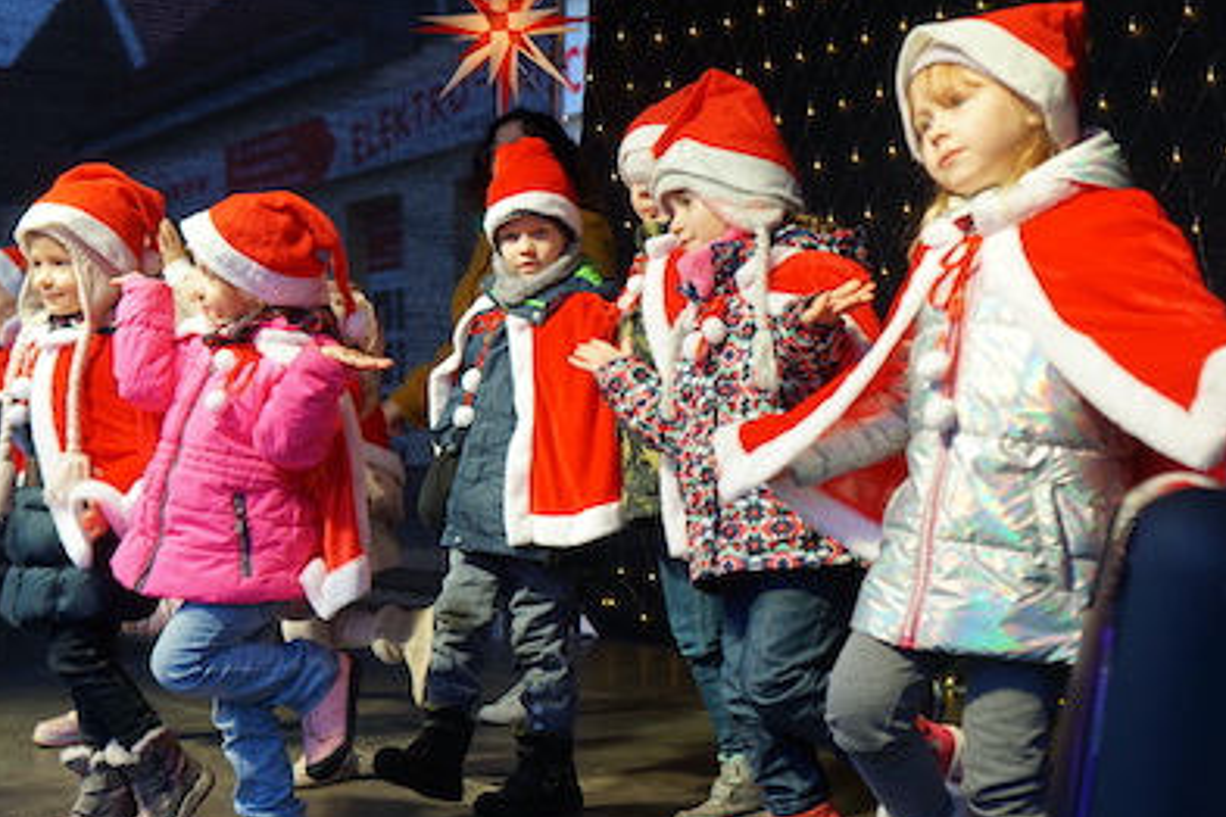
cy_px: 507
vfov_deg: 22.2
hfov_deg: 32.8
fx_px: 2077
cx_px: 515
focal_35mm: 61
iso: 200
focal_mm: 32
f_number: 4
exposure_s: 1/60
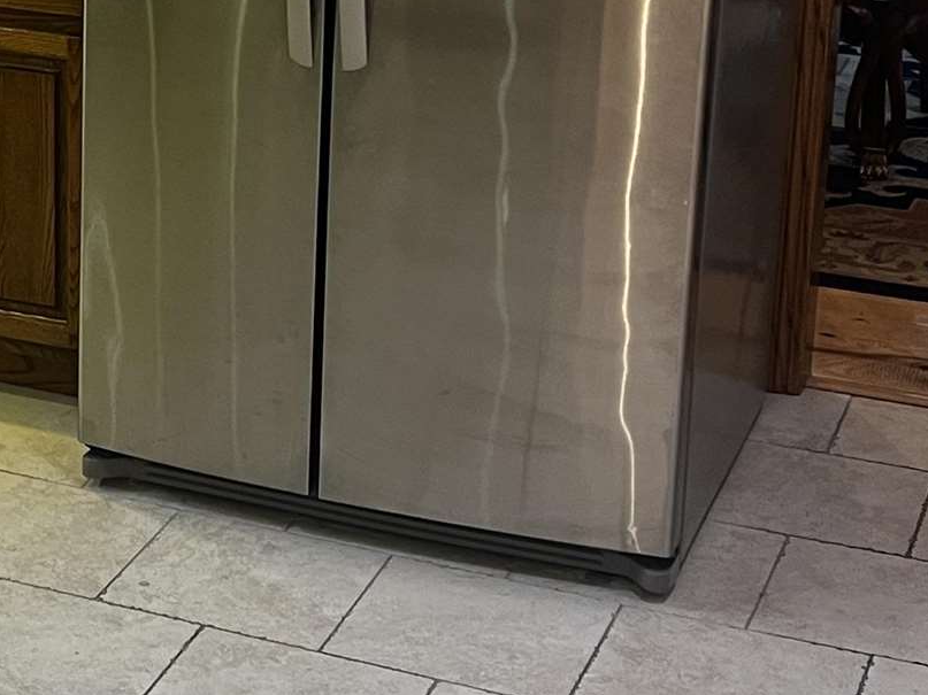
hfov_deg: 18.9
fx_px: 2654
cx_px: -151
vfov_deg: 14.8
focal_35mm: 99
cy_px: 63
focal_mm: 5.7
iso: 125
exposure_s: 1/60
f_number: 1.5
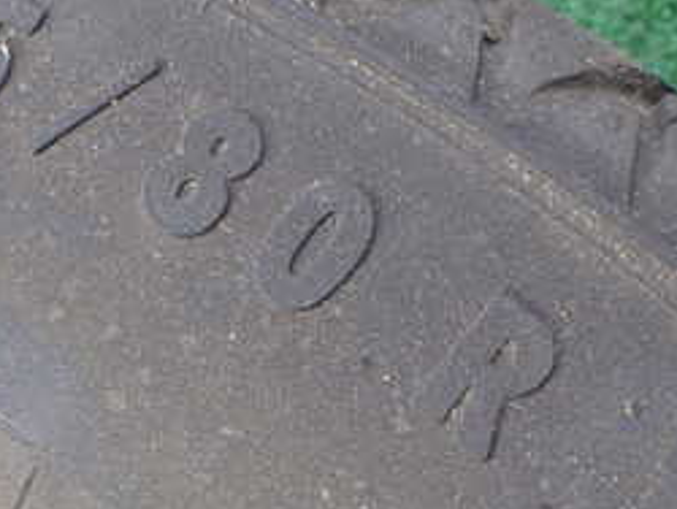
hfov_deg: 26.9
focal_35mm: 72
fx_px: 1409
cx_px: 260
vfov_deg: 20.4
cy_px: 173
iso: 100
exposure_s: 1/160
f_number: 3.2
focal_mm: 5.4
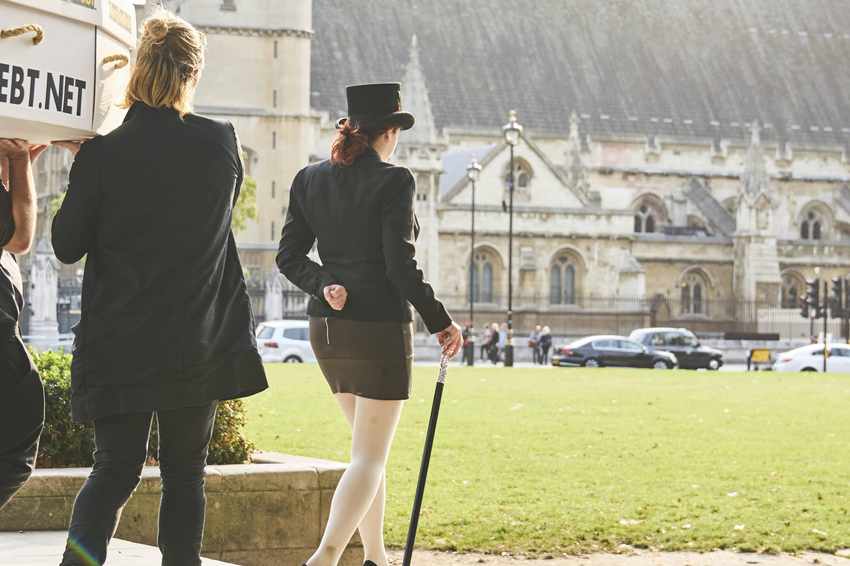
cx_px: 399
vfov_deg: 13.5
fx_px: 2384
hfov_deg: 20.2
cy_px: 213
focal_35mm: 101
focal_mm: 41
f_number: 4
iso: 200
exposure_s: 1/320
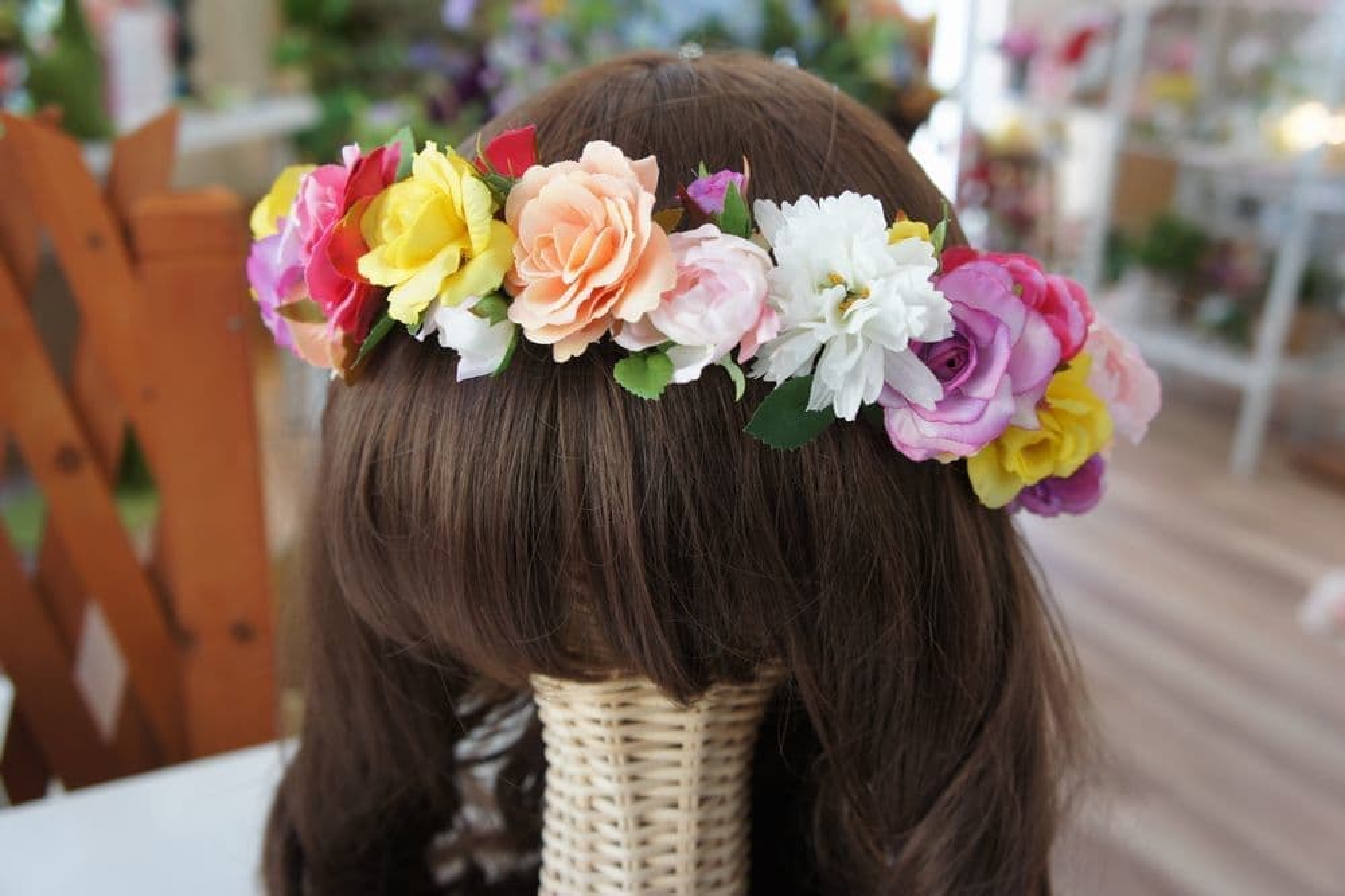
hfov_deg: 51.3
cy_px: 448
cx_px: 672
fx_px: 1401
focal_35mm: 38
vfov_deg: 35.5
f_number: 4.5
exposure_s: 1/50
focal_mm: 25
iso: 200
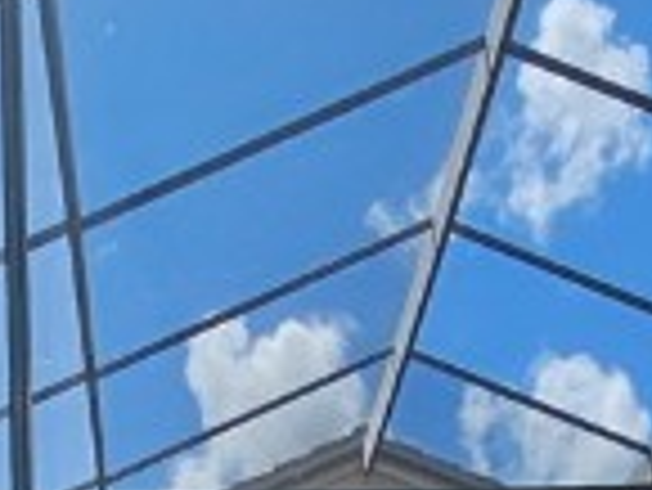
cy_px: 1061
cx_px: 189
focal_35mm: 92
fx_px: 1734
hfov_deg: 21.2
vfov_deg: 13.2
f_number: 2.2
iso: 50
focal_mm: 2.2
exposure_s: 1/1387
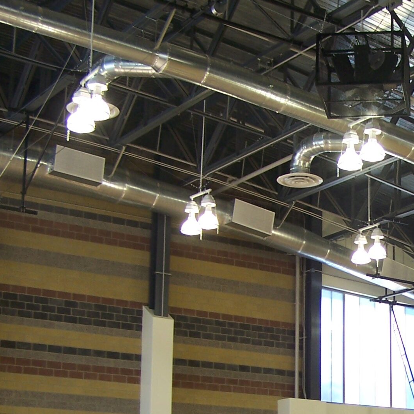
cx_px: 453
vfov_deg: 21.1
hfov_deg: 20.4
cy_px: 342
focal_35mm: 81
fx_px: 1096
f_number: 2.8
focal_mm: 6.3
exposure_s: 1/60
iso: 80
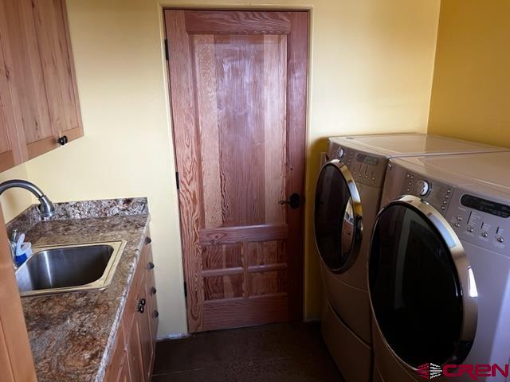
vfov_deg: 53.1
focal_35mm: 26
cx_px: 255
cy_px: 191
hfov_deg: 67.3
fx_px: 383
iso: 125
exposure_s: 1/60
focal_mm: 5.7
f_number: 1.5
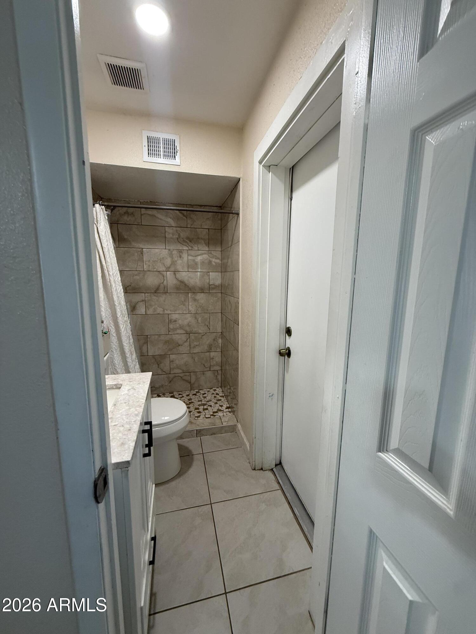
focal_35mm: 14
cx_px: 238
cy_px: 317
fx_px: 257
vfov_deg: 102.1
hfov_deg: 85.7
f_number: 2.2
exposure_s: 1/120
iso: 320
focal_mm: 2.22
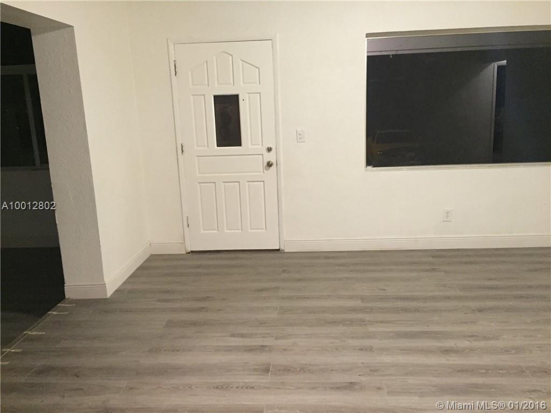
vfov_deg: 48.2
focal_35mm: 29
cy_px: 206
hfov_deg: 61.7
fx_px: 462
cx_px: 276
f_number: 2.2
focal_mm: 4.15
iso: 250
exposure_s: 1/17
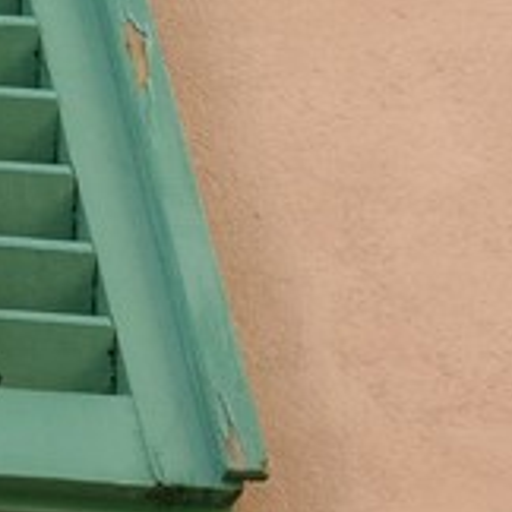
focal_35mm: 377
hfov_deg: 4.1
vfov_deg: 4.6
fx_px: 6309
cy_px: 490
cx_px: -1991
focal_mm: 45
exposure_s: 1/80
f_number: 9
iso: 800
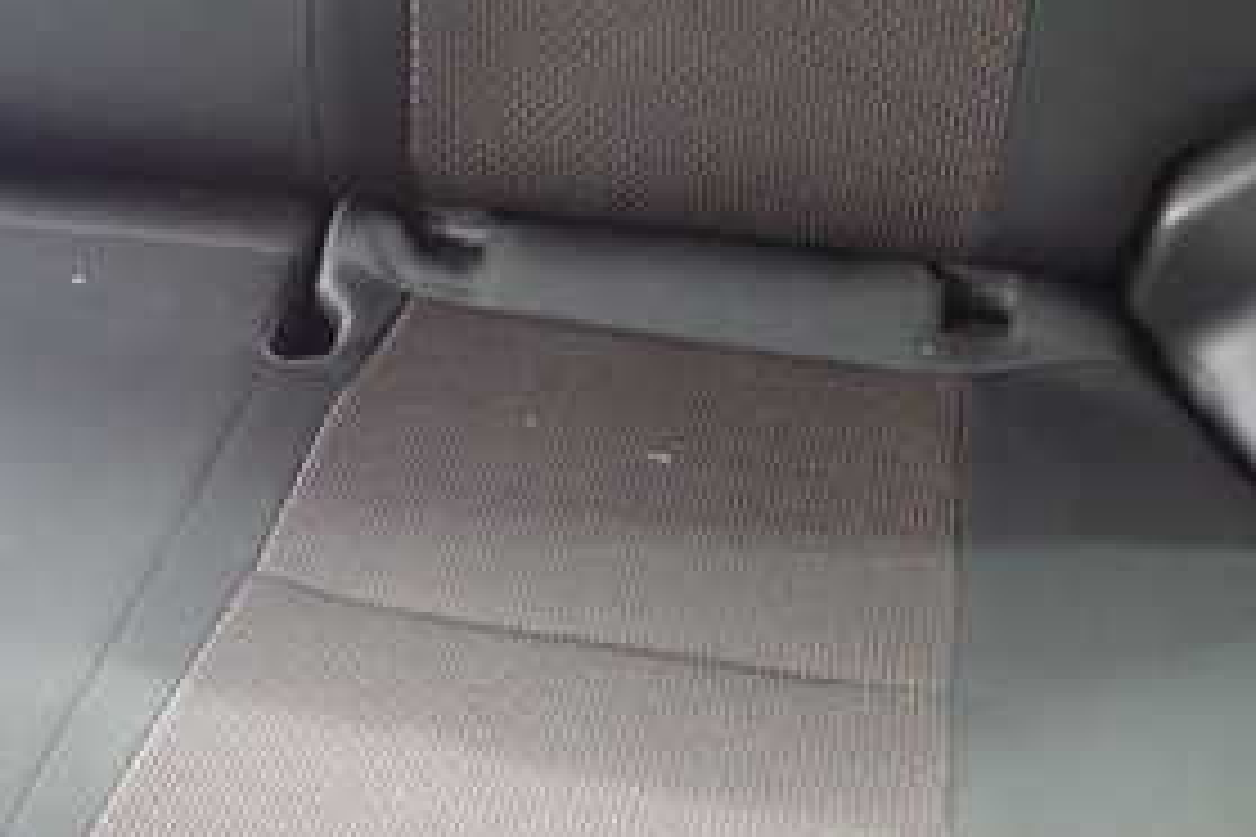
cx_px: 234
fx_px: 1954
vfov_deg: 24.1
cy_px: 540
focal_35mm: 56
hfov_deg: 34.4
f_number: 2
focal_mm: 4.5
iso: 800
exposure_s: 1/25
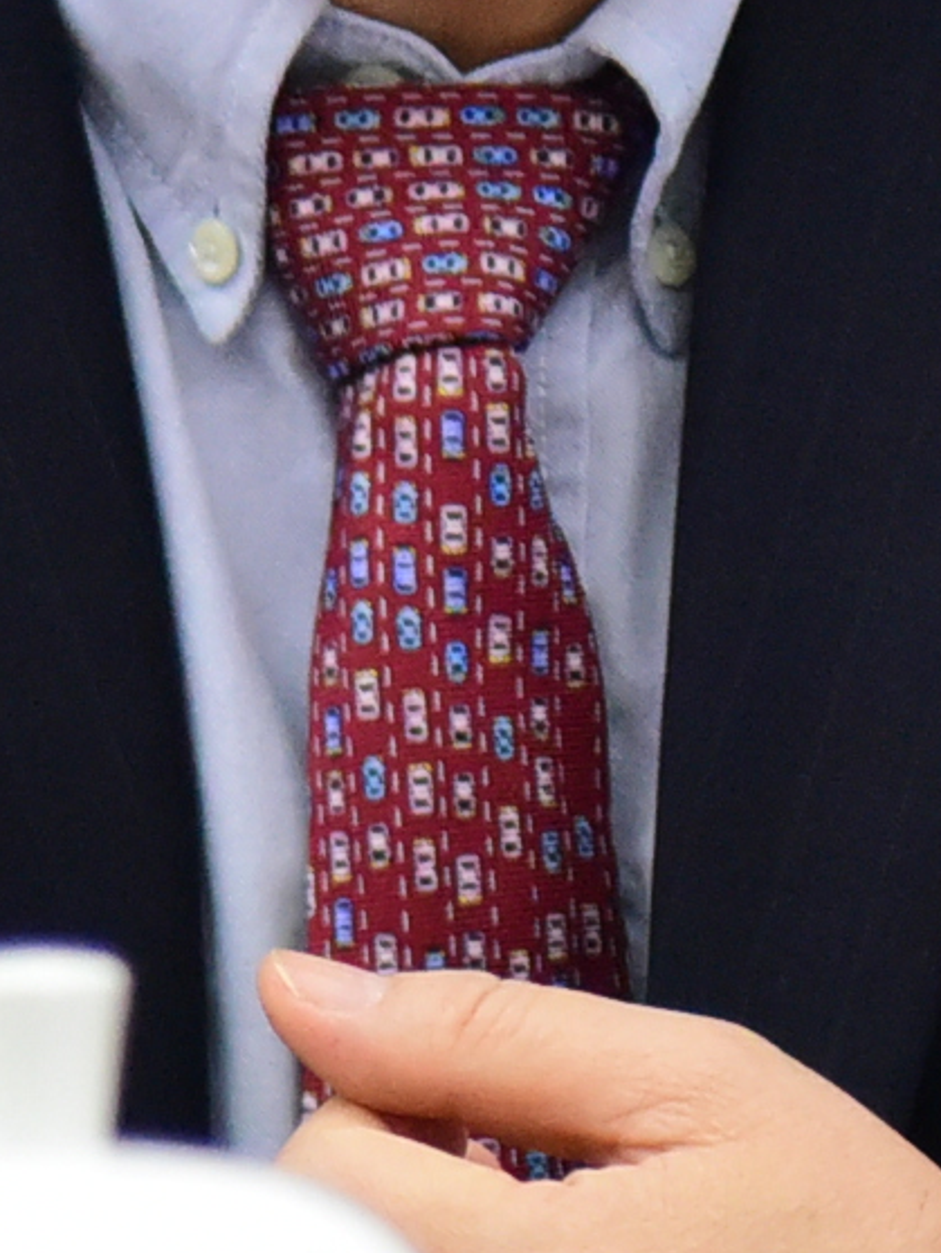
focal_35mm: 634
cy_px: 213
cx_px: 561
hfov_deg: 2.3
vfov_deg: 3.1
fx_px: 22962
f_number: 4
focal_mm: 100
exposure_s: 1/250
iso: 4500
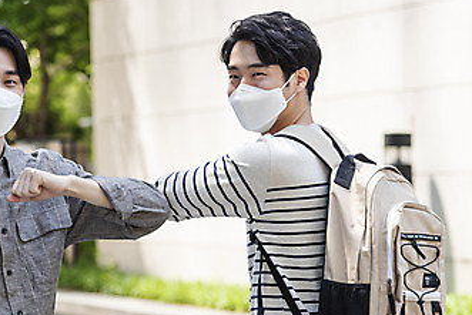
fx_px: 1902
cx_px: 183
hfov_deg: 14.1
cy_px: 175
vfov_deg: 9.5
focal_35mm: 145
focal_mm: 80
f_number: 2.8
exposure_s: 1/640
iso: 320
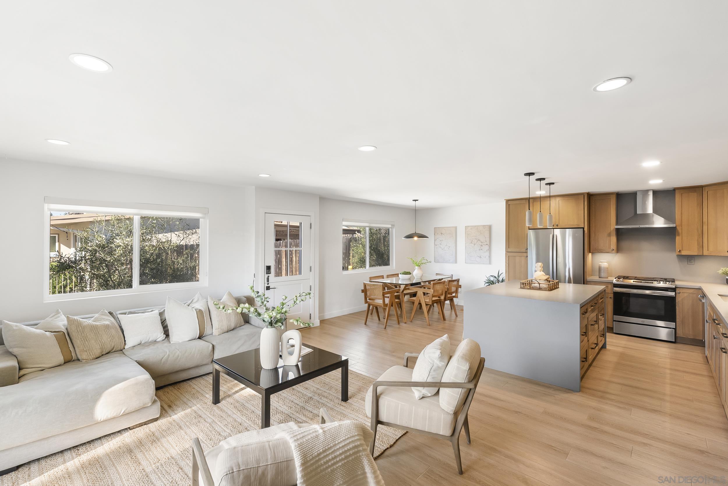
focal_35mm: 16
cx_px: 364
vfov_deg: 73.8
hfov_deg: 96.7
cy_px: 243
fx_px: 324
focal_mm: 16
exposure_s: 1/13
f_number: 8
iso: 500
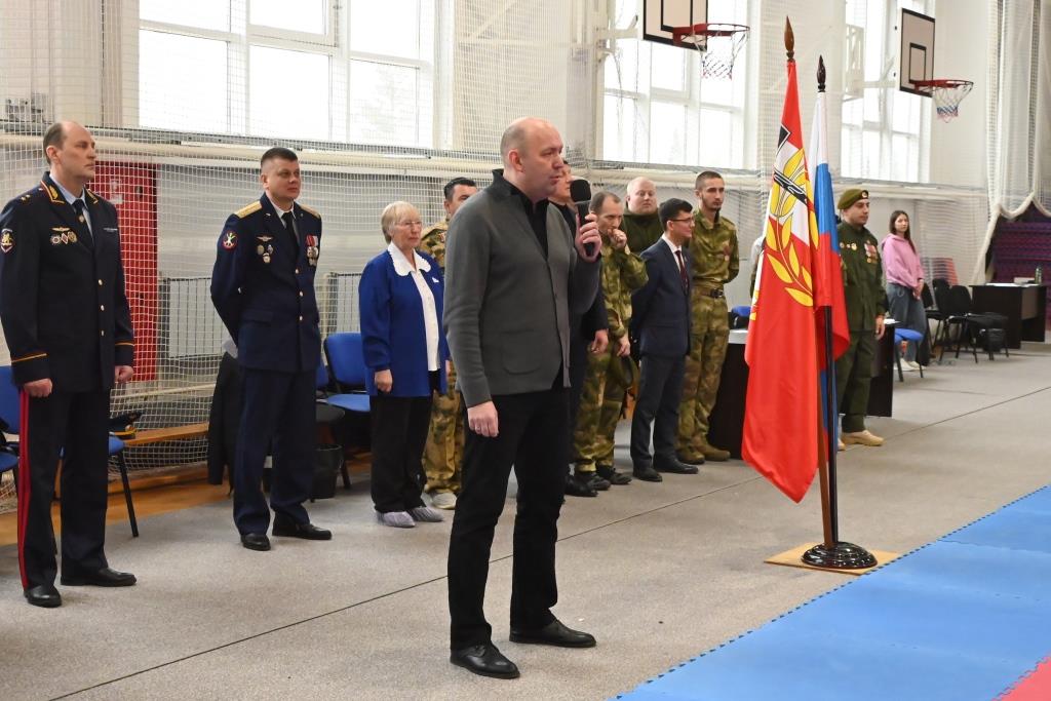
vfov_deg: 23.8
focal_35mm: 57
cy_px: 350
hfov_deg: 35.0
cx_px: 526
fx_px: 1664
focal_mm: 38
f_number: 7.1
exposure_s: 1/200
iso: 6400
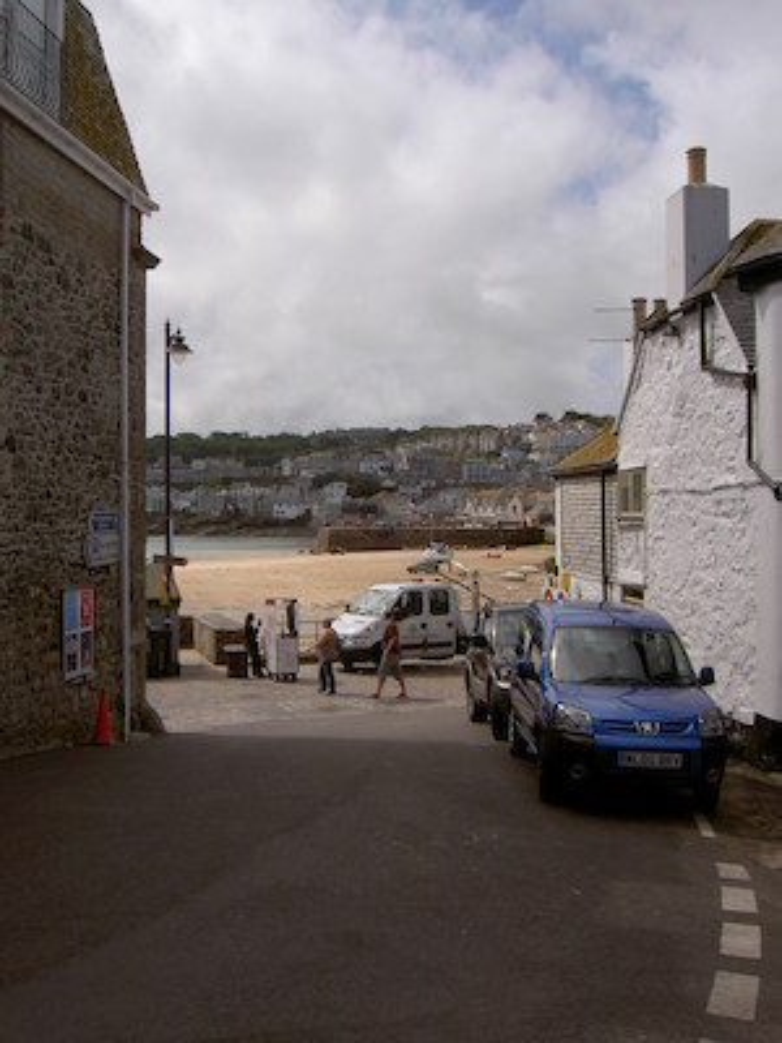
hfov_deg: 41.8
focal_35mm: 34
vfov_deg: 54.0
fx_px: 1024
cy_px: 522
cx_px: 391
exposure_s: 1/800
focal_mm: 5.6
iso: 50
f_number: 4.7
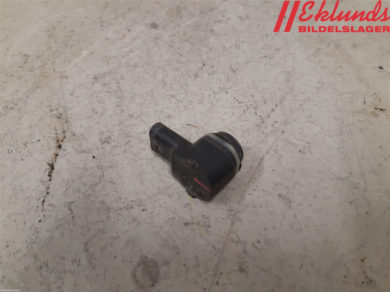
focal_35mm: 26
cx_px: 195
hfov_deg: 67.3
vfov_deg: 53.1
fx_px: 293
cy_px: 146
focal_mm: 3.93
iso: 160
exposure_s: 1/50
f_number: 1.7
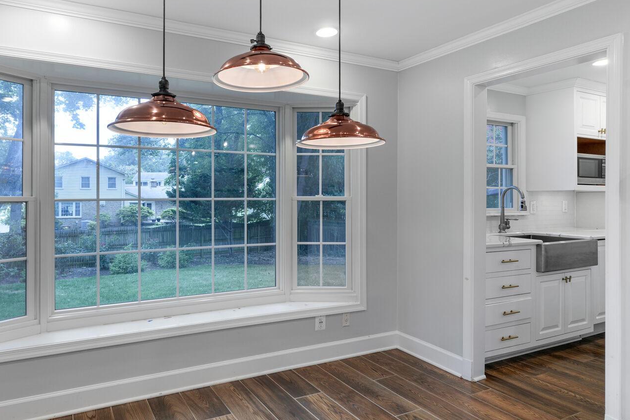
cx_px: 250
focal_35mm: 23
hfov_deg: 75.2
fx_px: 402
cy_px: 191
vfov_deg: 55.0
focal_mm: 17
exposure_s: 1/25
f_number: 8
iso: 200
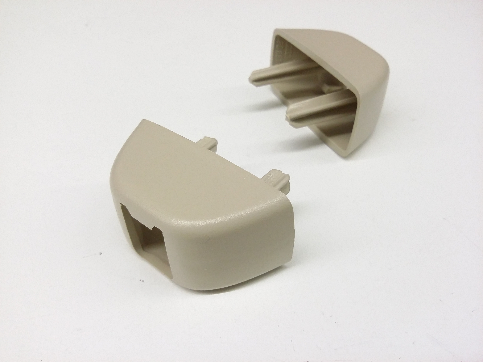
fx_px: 446
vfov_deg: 44.2
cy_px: 181
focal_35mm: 32
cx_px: 242
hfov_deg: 56.8
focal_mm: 3.4
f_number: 2.4
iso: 160
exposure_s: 1/17
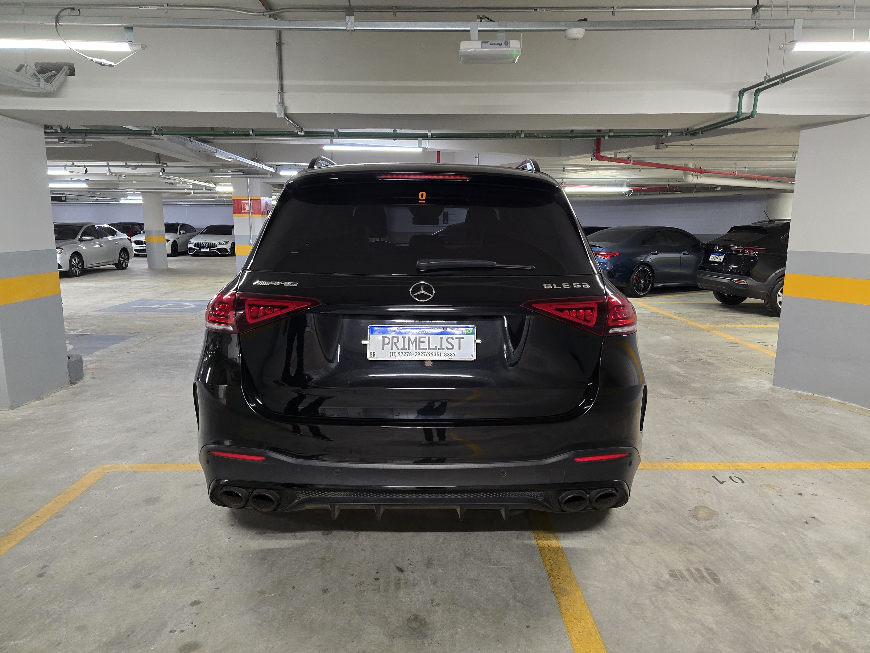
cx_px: 435
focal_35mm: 23
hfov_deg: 73.9
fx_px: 578
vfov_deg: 58.9
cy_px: 326
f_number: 1.7
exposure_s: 1/60
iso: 800
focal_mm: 6.3
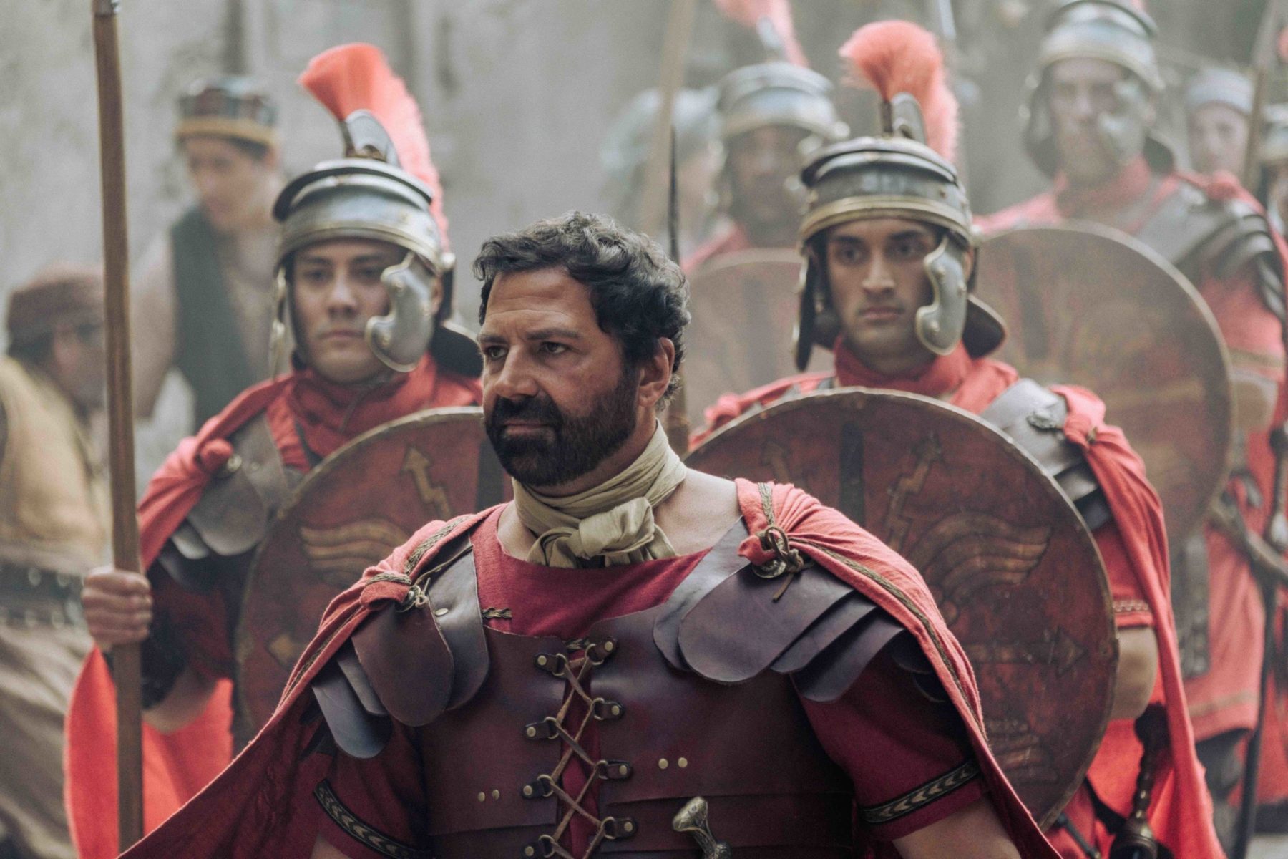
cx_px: 644
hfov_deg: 11.9
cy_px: 430
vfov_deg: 7.9
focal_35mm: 173
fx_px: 6189
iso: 640
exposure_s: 1/750
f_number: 2.8
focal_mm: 115
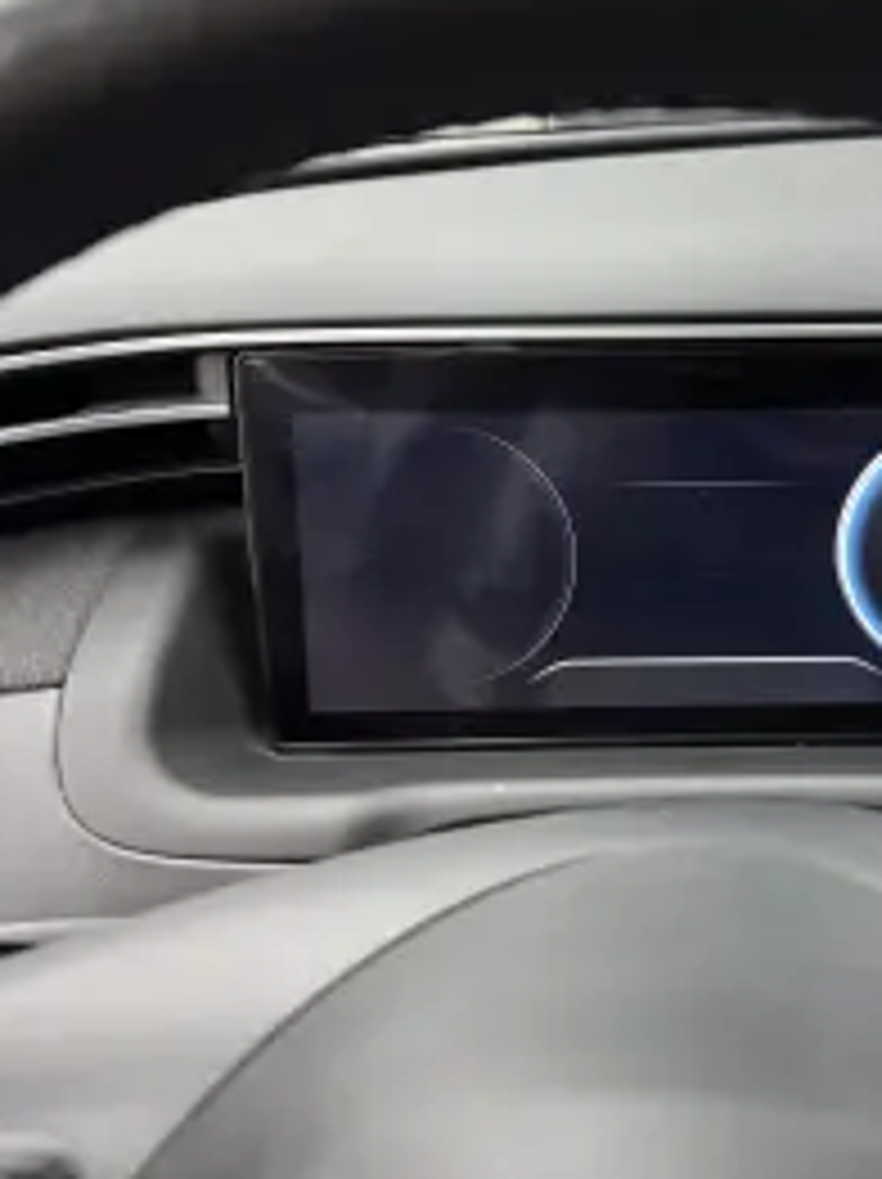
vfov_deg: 55.4
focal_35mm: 33
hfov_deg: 40.6
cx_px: 742
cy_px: 576
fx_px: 1123
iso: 640
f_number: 1.78
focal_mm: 6.76
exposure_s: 1/33
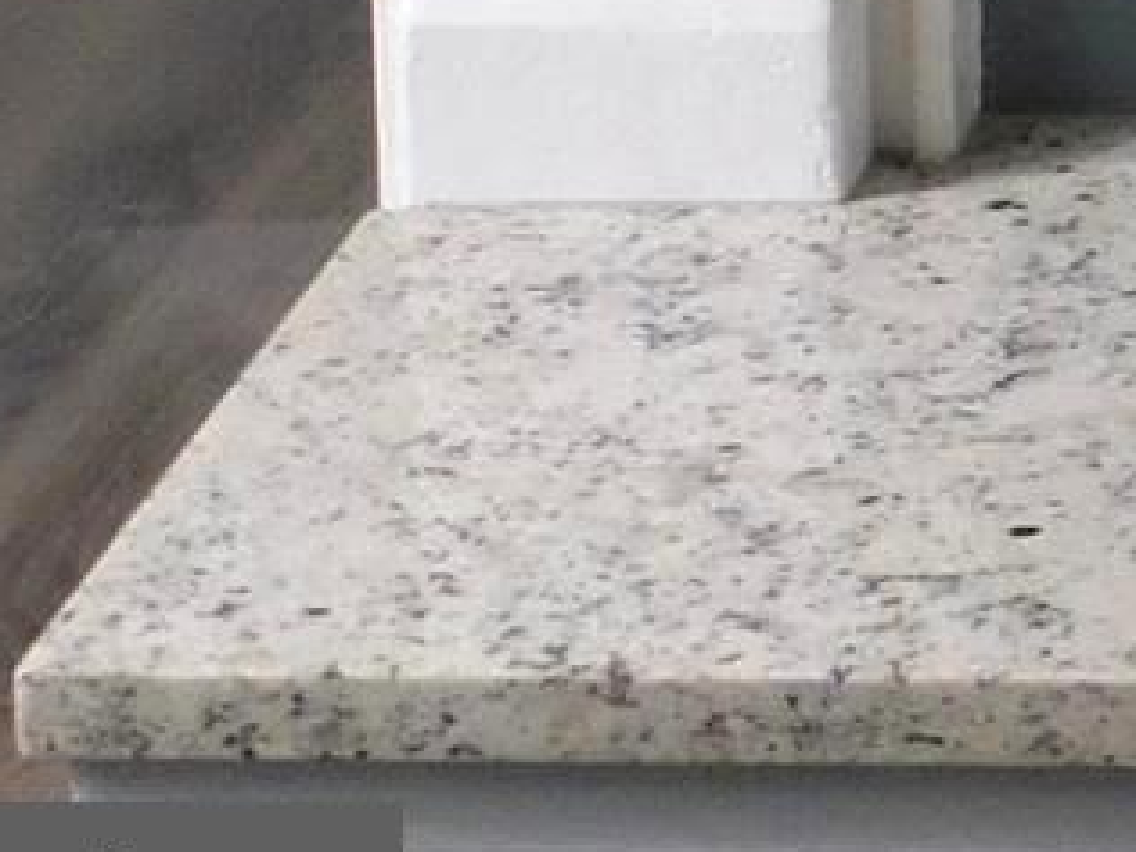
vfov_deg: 4.3
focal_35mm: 331
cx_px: 3185
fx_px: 10862
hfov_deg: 5.7
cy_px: -1664
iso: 250
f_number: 3.8
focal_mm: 9
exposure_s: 1/30
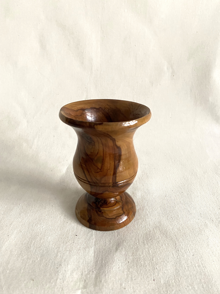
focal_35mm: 26
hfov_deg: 53.1
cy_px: 147
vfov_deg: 67.3
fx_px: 220
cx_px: 110
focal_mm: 4.25
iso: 640
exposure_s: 1/30
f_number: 1.8
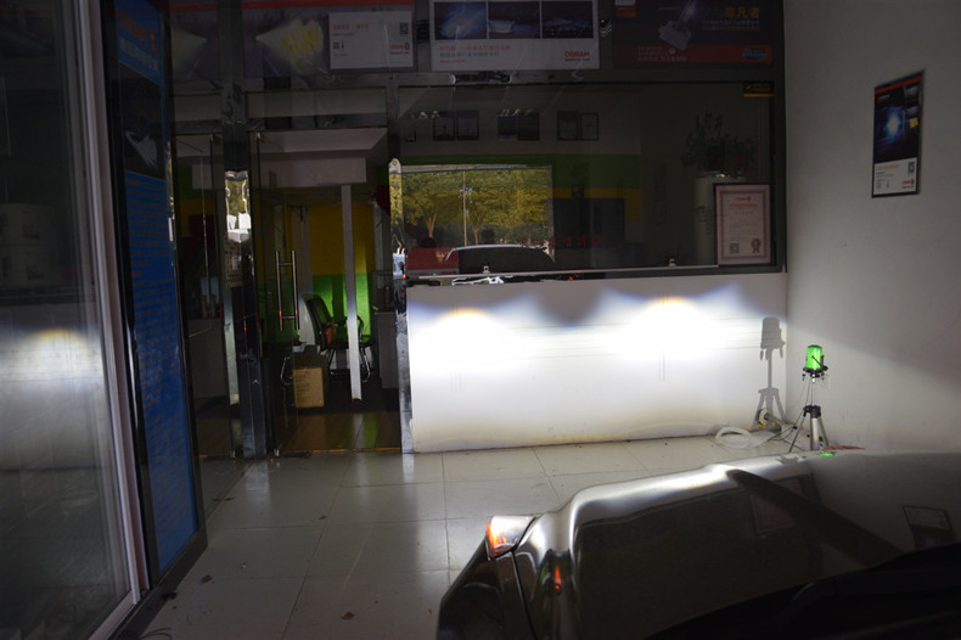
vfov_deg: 47.9
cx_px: 480
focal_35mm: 27
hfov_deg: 67.4
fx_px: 720
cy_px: 320
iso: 400
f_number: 5
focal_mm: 18
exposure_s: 1/100
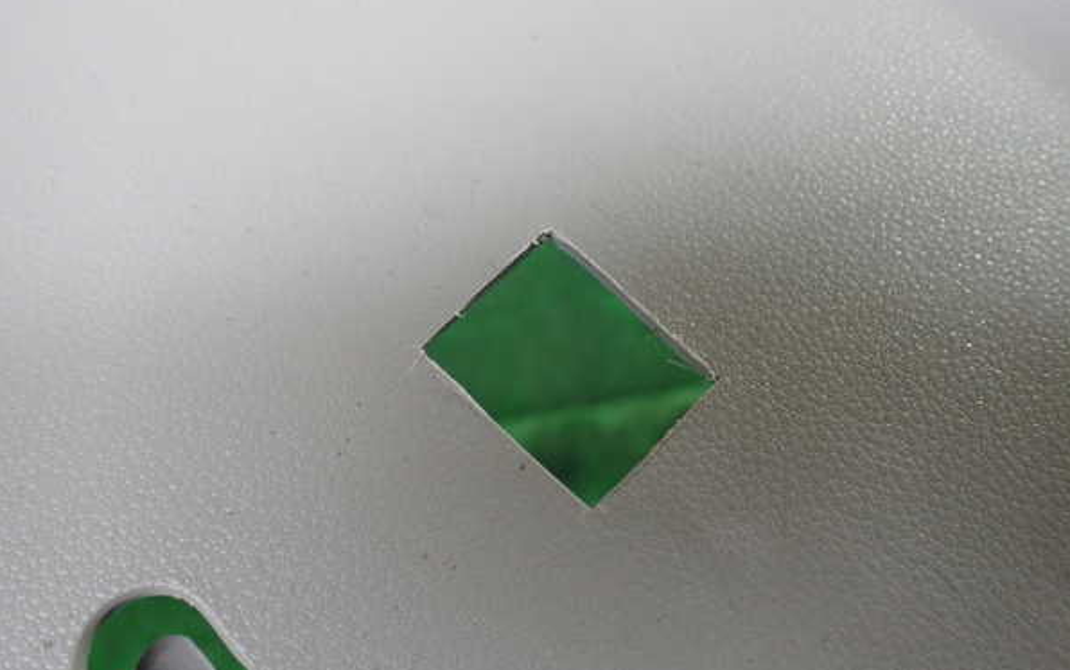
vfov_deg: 39.5
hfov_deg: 59.6
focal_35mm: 32
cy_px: 354
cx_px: 535
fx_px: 934
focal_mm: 5.4
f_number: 2.3
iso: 800
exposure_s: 1/100
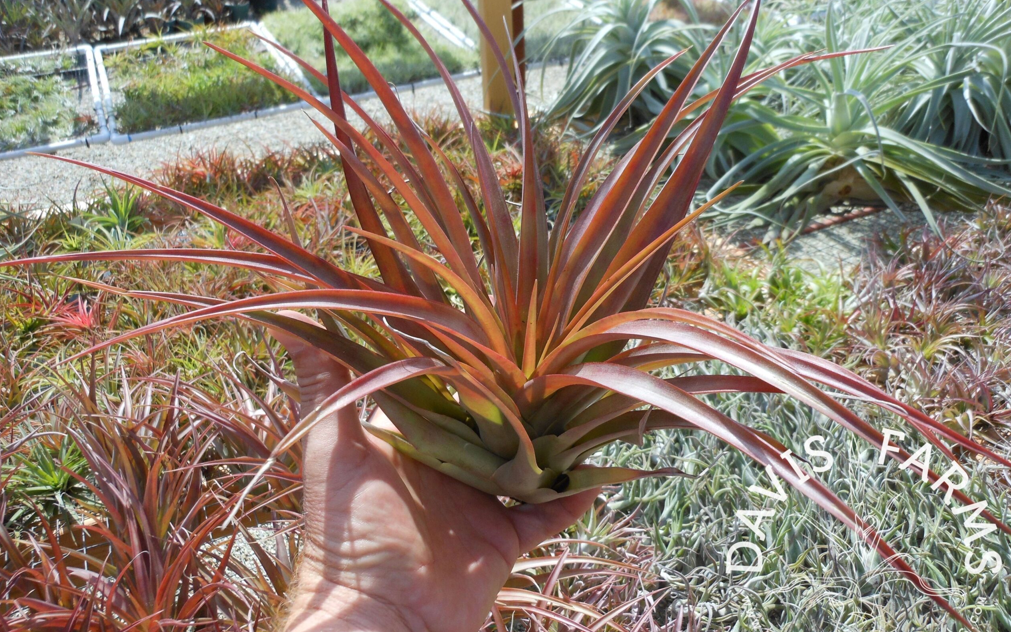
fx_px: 827
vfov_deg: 41.8
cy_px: 323
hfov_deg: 62.9
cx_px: 506
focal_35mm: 30
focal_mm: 5
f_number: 3.7
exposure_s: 1/160
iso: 80
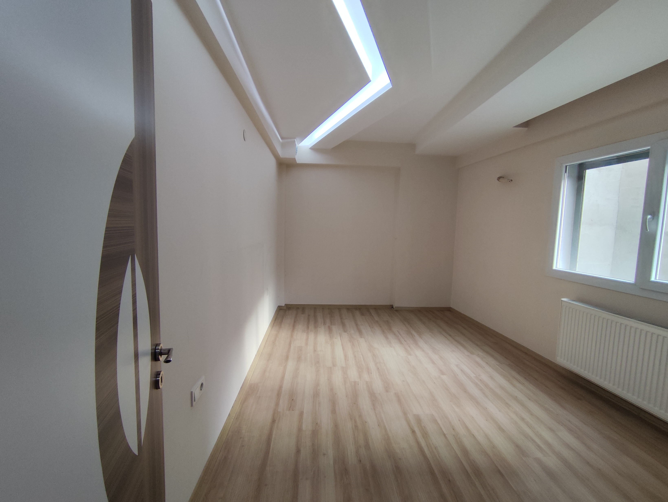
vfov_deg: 78.2
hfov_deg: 94.5
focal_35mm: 16
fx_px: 309
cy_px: 251
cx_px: 334
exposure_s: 1/50
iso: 64
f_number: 2.2
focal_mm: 1.65
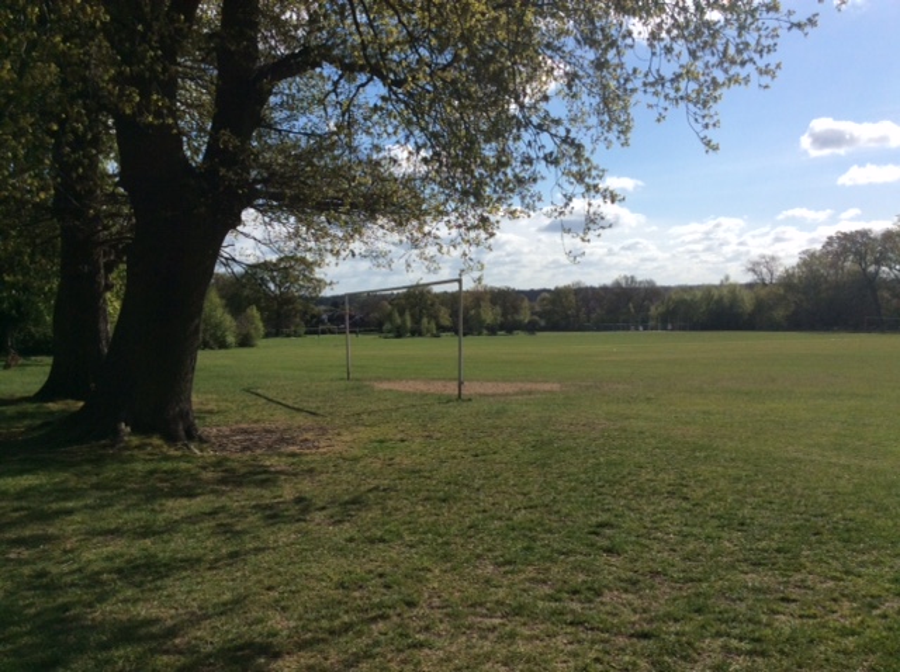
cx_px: 450
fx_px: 831
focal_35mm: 32
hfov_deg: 56.9
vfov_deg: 44.1
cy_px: 336
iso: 32
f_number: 2.4
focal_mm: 3.3
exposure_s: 1/2725
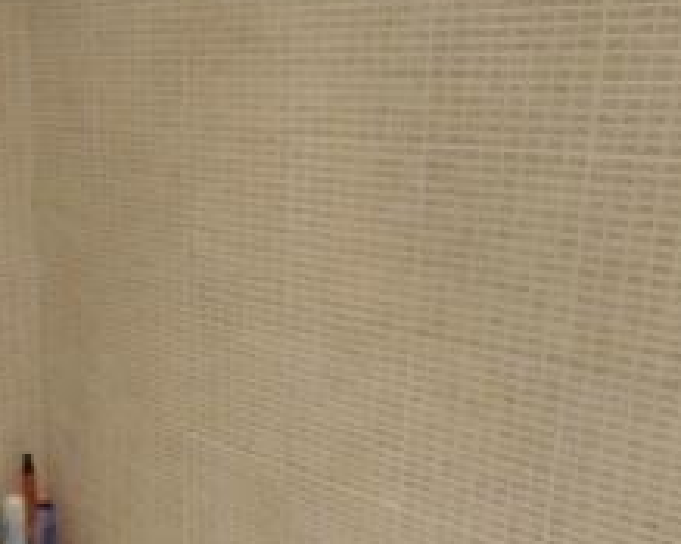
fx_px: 1309
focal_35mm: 65
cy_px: 636
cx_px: -58
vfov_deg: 21.9
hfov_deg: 26.9
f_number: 2.8
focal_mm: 4.5
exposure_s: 1/15
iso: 400
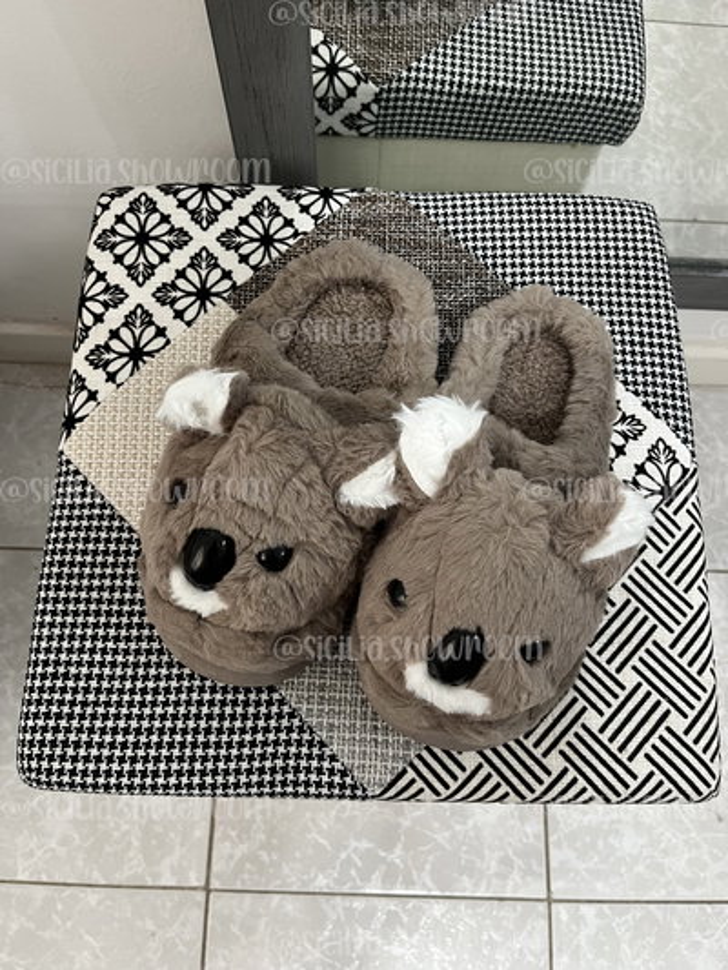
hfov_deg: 53.1
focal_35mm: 26
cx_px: 364
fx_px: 729
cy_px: 485
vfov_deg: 67.3
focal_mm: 5.1
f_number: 1.6
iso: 250
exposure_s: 1/50
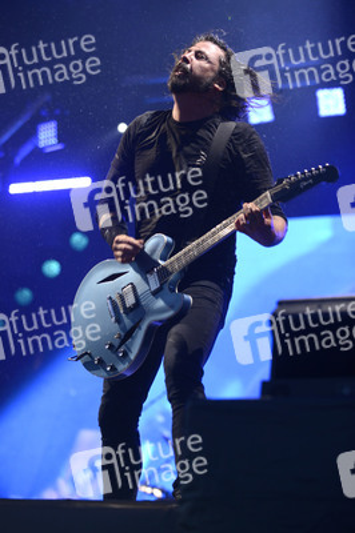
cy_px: 266
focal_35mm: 90
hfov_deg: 15.2
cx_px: 178
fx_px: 1333
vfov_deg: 22.6
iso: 1250
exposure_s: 1/250
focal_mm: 90
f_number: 3.2
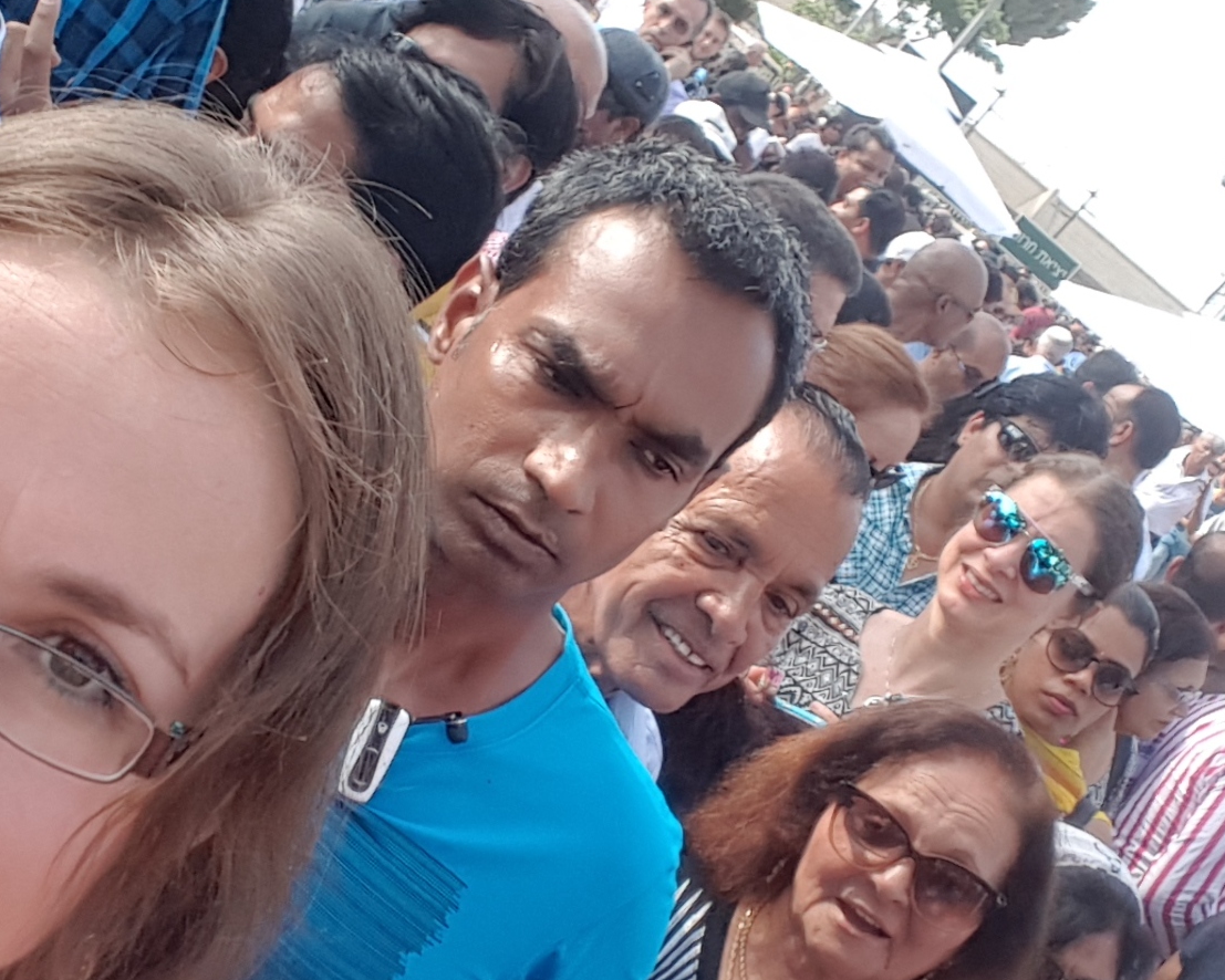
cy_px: 565
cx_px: 507
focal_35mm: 48
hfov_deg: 38.7
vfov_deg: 31.4
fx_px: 1741
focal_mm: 2.1
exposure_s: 1/564
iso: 50
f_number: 1.7
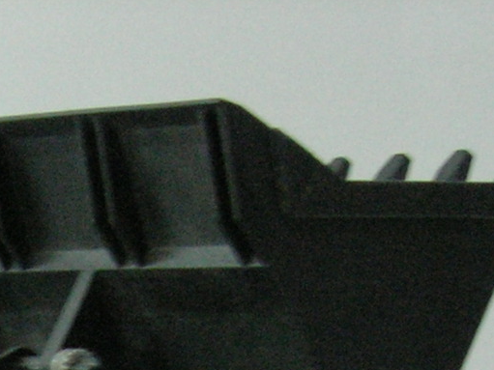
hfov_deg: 9.2
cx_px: -343
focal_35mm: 208
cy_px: 937
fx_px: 2968
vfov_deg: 6.7
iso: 200
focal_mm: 8.5
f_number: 2.9
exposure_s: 1/24.3
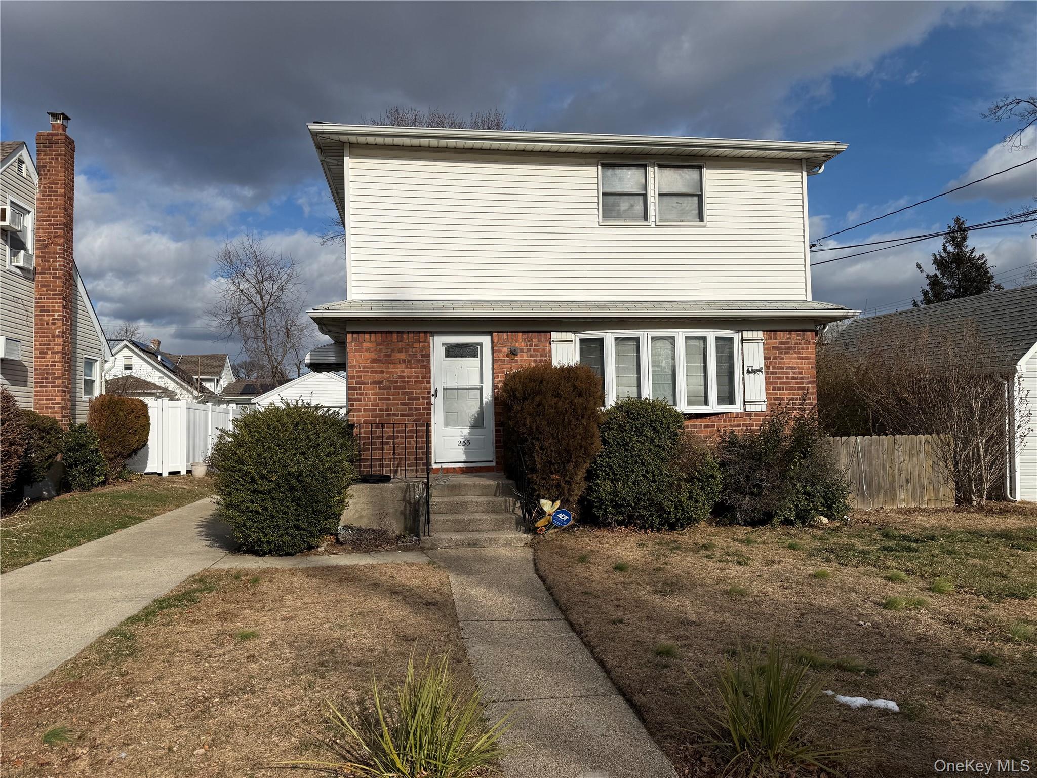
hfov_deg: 71.6
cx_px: 518
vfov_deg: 56.8
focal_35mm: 24
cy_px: 389
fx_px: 719
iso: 80
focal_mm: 6.76
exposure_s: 1/9091
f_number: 1.78
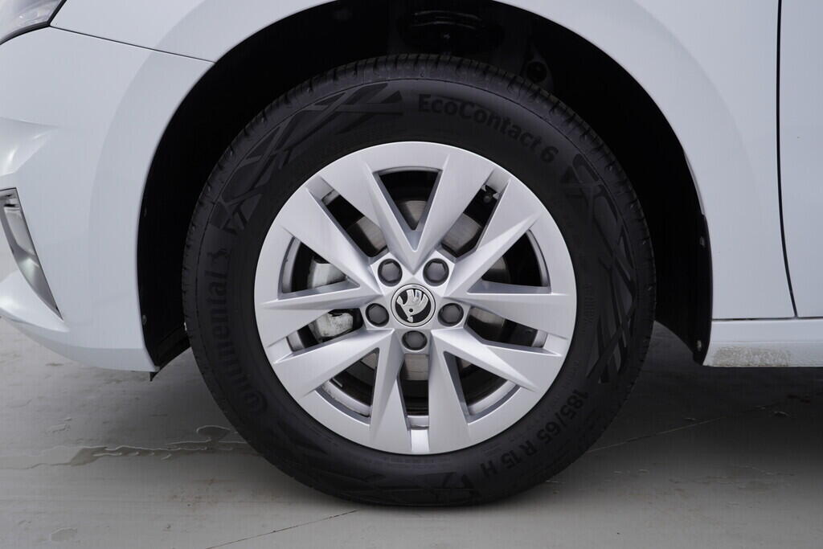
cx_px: 412
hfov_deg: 53.1
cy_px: 274
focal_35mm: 36
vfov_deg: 36.9
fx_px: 823
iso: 125
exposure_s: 1/80
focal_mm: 24
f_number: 4
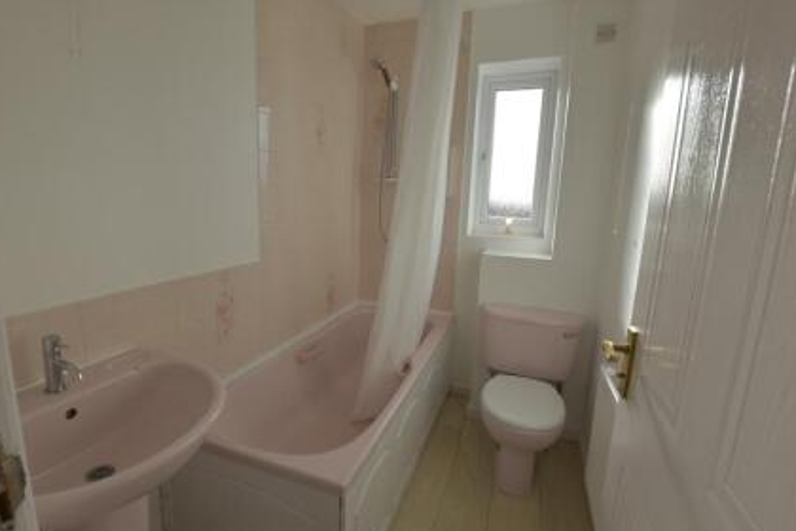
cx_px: 366
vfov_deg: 70.4
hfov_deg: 93.1
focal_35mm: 17
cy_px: 266
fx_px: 376
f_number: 4.8
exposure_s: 1/90
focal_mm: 10
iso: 100
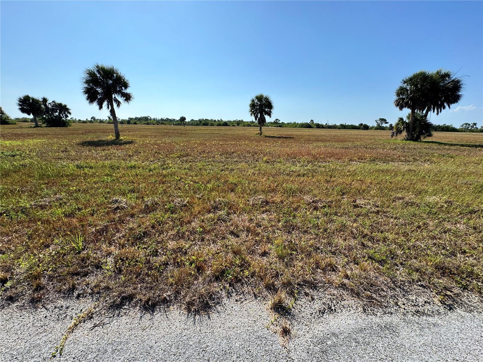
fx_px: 195
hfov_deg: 102.1
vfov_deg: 85.7
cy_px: 181
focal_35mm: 14
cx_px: 242
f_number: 2.2
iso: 50
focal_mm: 2.22
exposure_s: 1/1277
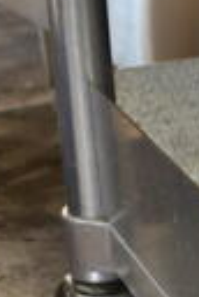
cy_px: 298
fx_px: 1583
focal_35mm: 192
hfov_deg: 7.0
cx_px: 379
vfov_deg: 10.6
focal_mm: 18
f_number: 3.5
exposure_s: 1/30
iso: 560
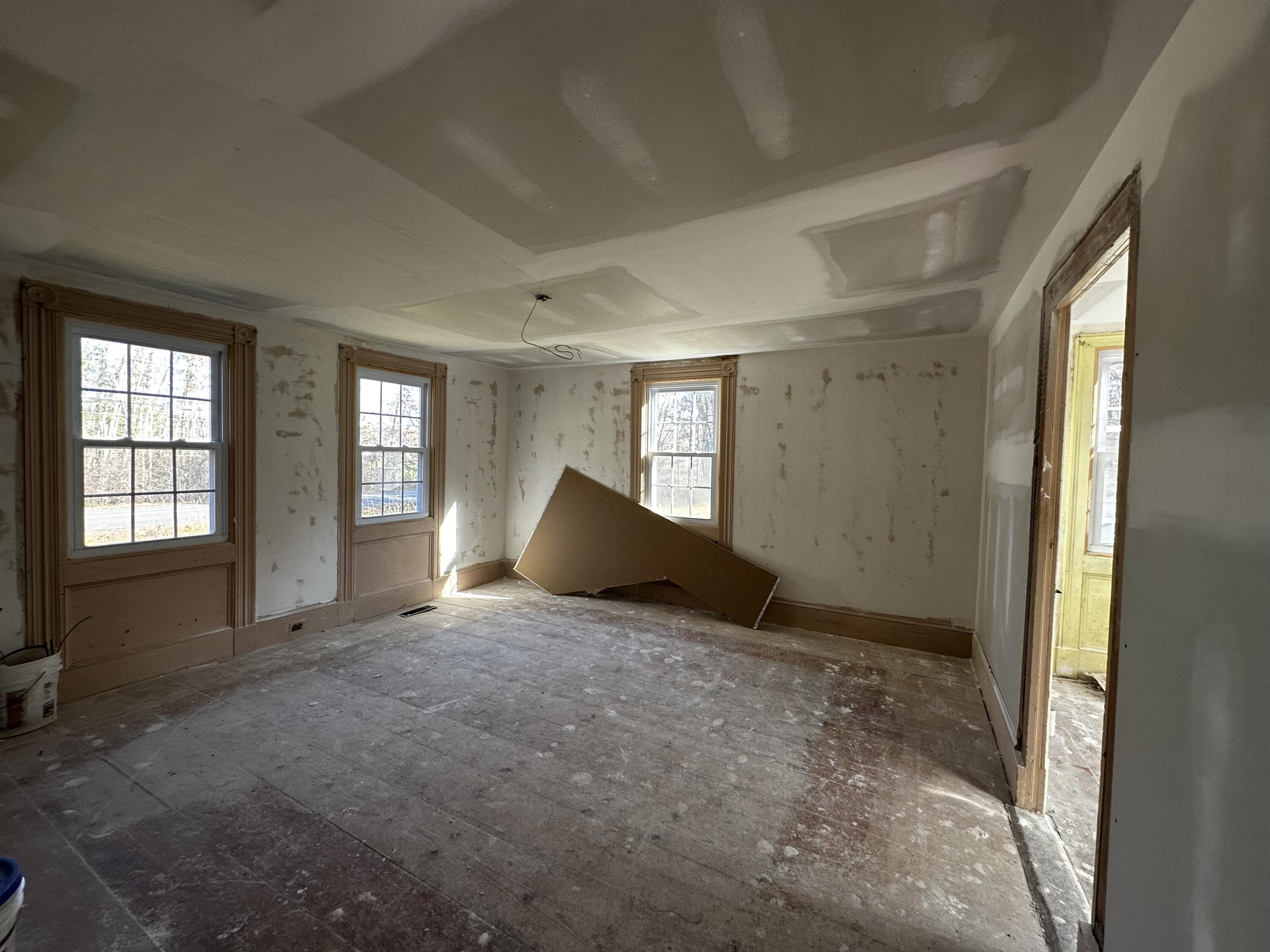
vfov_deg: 85.7
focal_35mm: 14
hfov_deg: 102.1
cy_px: 476
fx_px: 514
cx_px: 635
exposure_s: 1/99
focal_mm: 2.22
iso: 80
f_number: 2.2
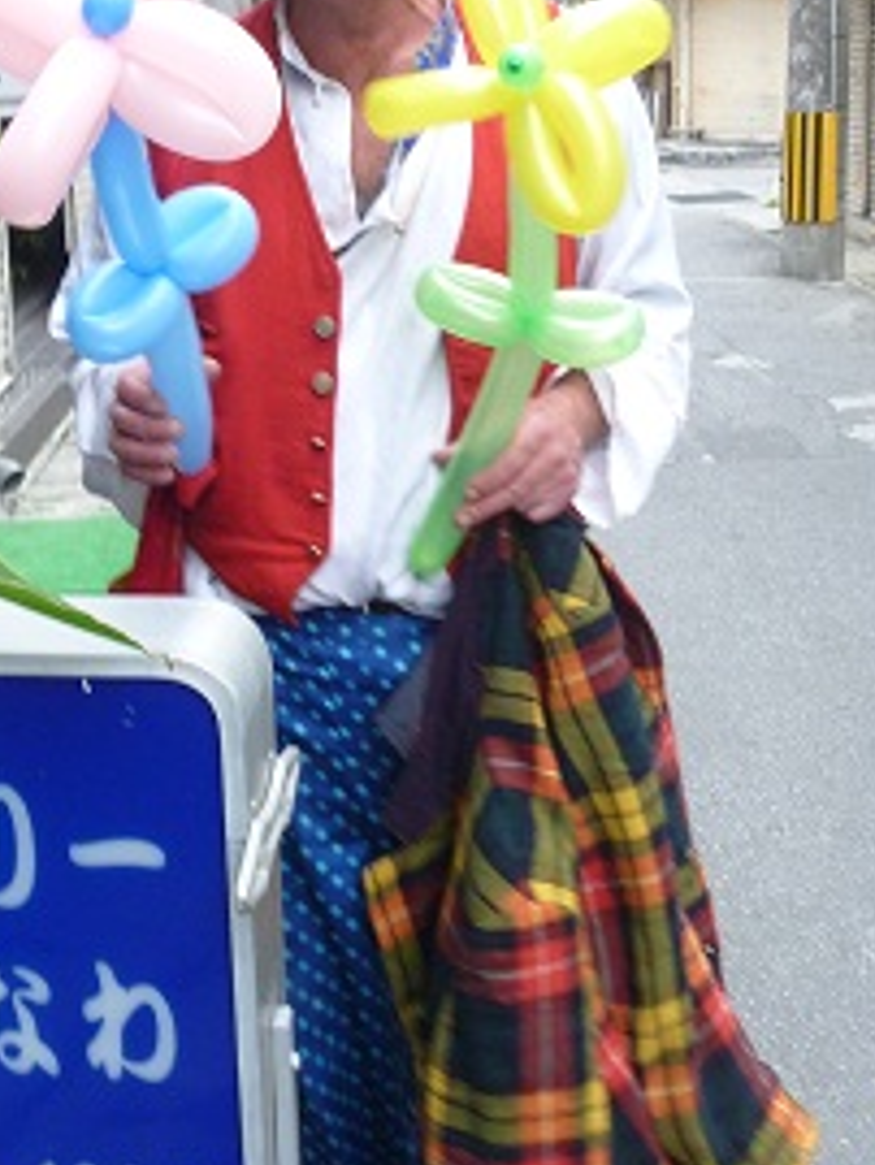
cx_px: 282
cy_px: 416
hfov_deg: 27.9
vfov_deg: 36.5
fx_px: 1751
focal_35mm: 52
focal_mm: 6.3
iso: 320
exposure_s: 1/30
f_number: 3.5
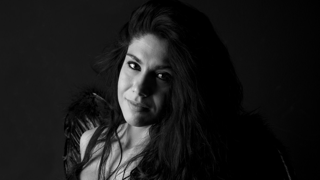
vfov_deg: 12.1
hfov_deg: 21.8
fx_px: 832
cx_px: 159
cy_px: 221
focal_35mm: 98
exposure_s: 1/100
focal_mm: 62
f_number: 7.1
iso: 100
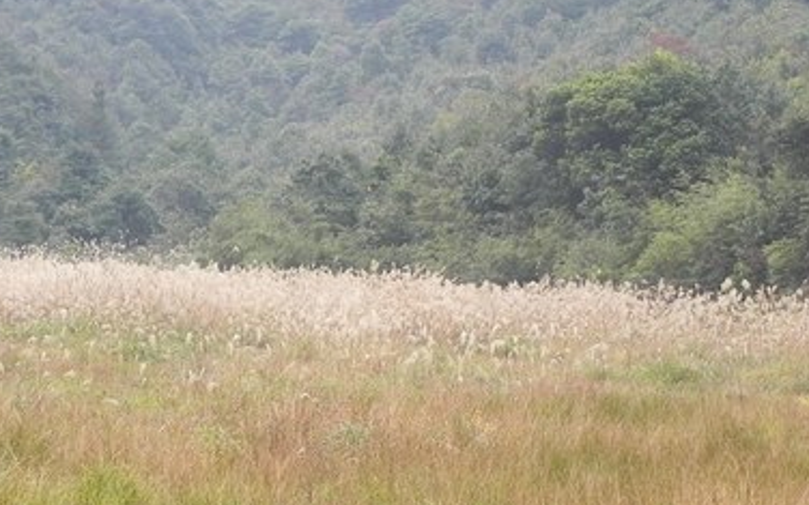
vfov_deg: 8.9
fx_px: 3263
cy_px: 274
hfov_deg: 14.1
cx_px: 168
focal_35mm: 148
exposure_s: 1/157
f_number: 5
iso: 160
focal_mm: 13.4
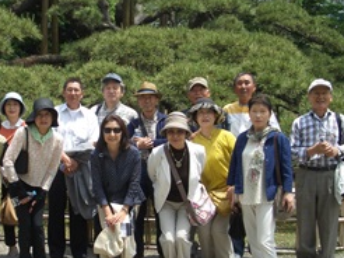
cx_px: 103
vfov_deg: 25.6
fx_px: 566
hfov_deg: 33.4
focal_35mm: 57
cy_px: 123
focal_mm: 5.8
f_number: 4.3
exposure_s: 1/400
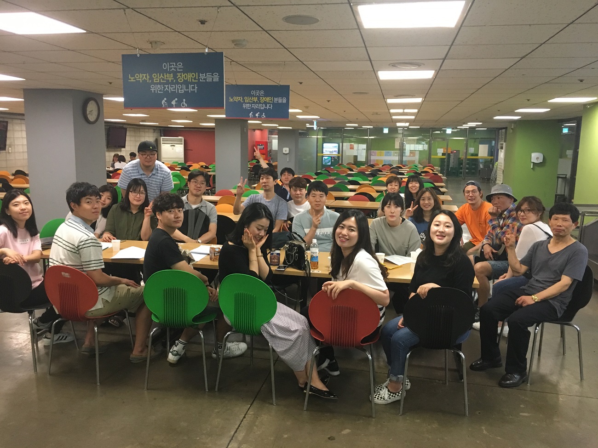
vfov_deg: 48.2
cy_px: 224
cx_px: 299
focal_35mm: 29
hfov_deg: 61.7
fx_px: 501
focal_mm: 4.15
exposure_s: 1/30
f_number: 2.2
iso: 160
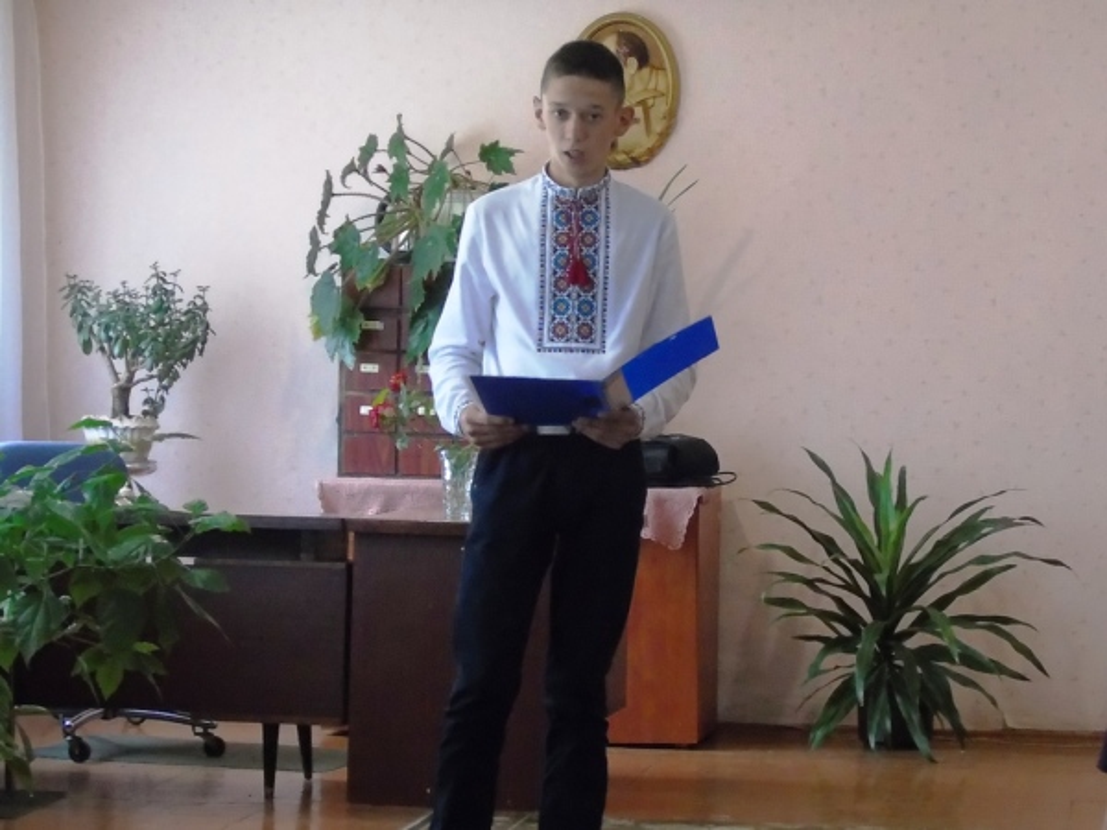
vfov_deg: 15.7
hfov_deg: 20.9
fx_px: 3006
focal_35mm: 94
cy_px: 415
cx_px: 554
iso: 640
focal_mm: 17
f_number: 4.3
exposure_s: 1/20
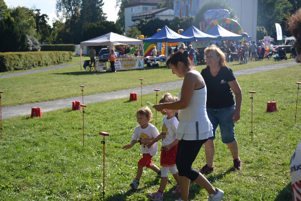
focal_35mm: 52
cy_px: 100
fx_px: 439
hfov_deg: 37.9
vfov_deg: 25.8
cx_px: 150
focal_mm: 35
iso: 400
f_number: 5
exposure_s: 1/1600
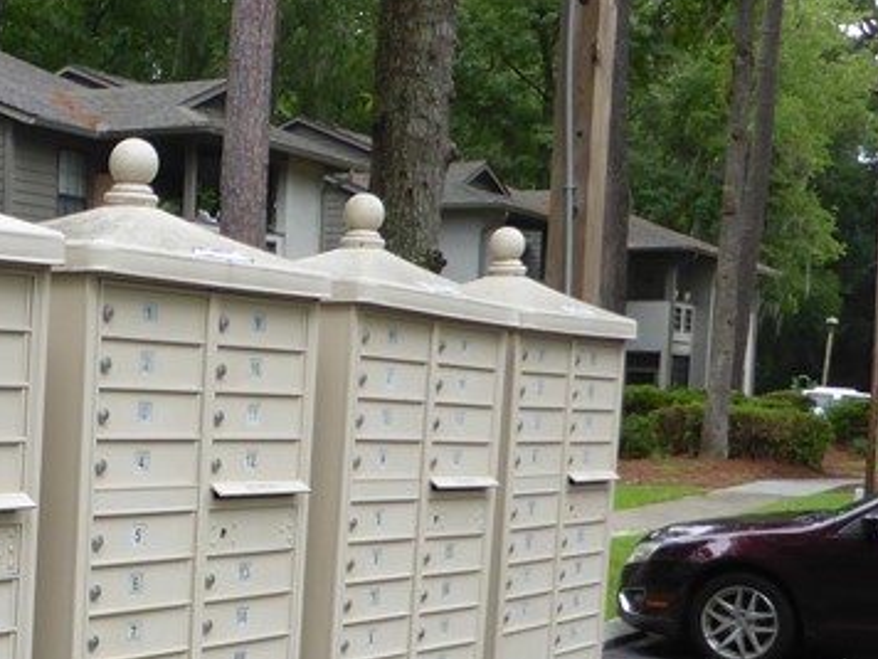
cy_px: 620
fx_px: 1826
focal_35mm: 72
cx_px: 72
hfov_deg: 26.1
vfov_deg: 20.0
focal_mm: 4.3
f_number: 3.3
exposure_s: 1/200
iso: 100
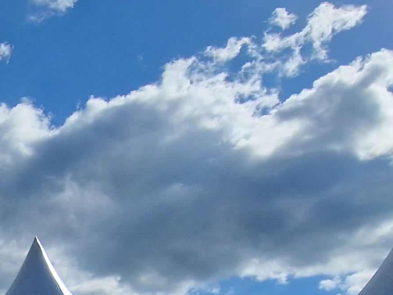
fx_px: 670
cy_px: 437
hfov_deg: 25.2
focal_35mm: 59
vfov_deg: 21.1
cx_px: -191
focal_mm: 2.2
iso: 50
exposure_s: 1/4752
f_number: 2.2
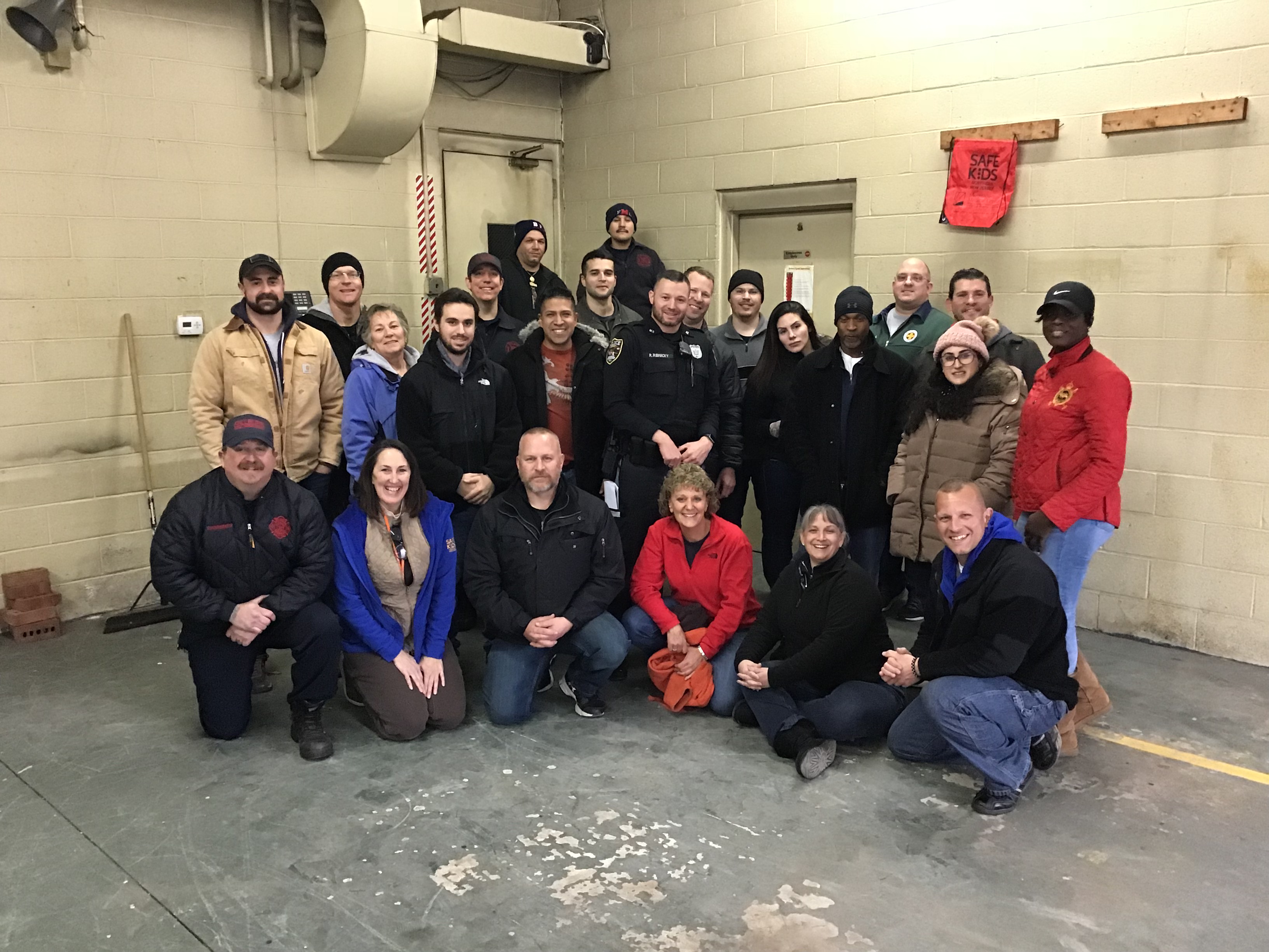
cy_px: 476
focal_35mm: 31
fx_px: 1136
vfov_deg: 45.4
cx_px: 634
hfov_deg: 58.4
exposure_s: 1/20
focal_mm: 3.3
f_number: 2.4
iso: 200
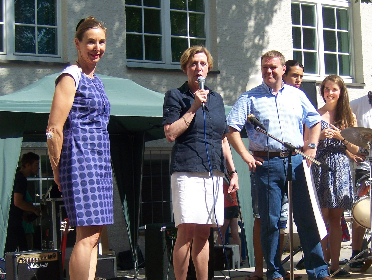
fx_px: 677
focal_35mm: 63
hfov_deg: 30.7
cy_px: 158
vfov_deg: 23.3
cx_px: 201
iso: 80
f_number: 3.1
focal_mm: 7.5
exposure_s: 1/800
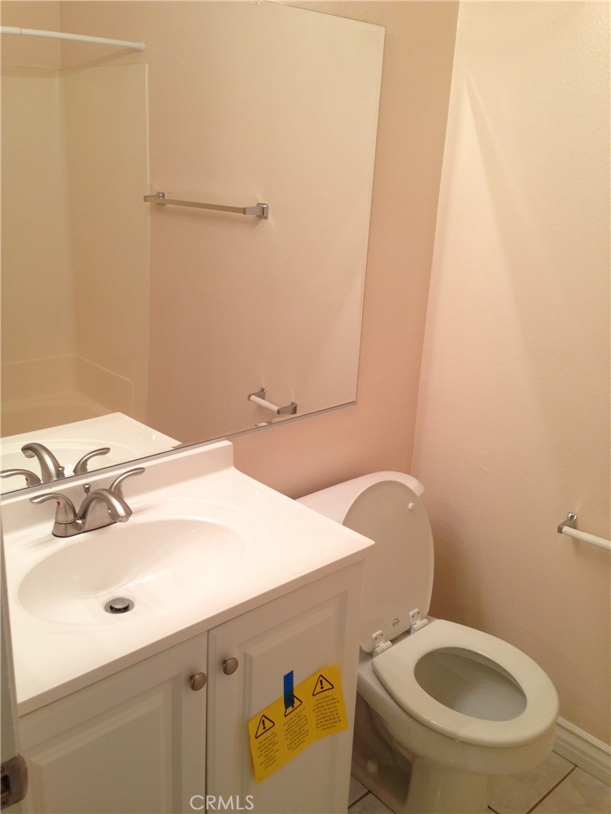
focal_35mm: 33
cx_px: 306
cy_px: 407
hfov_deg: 42.9
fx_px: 777
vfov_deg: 55.4
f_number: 2.4
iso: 50
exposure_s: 1/24
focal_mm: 4.12
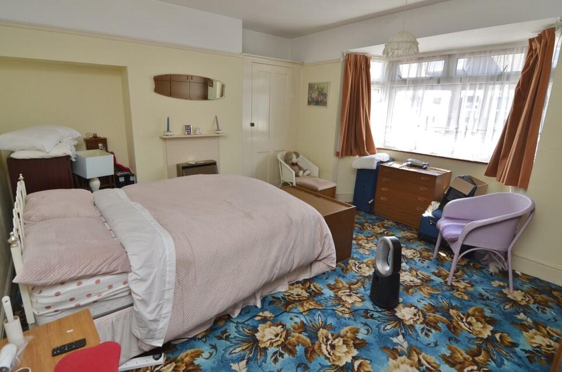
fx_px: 273
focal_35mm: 18
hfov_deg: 91.6
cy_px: 177
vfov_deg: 68.5
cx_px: 271
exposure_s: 1/60
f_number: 5.6
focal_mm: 11
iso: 400
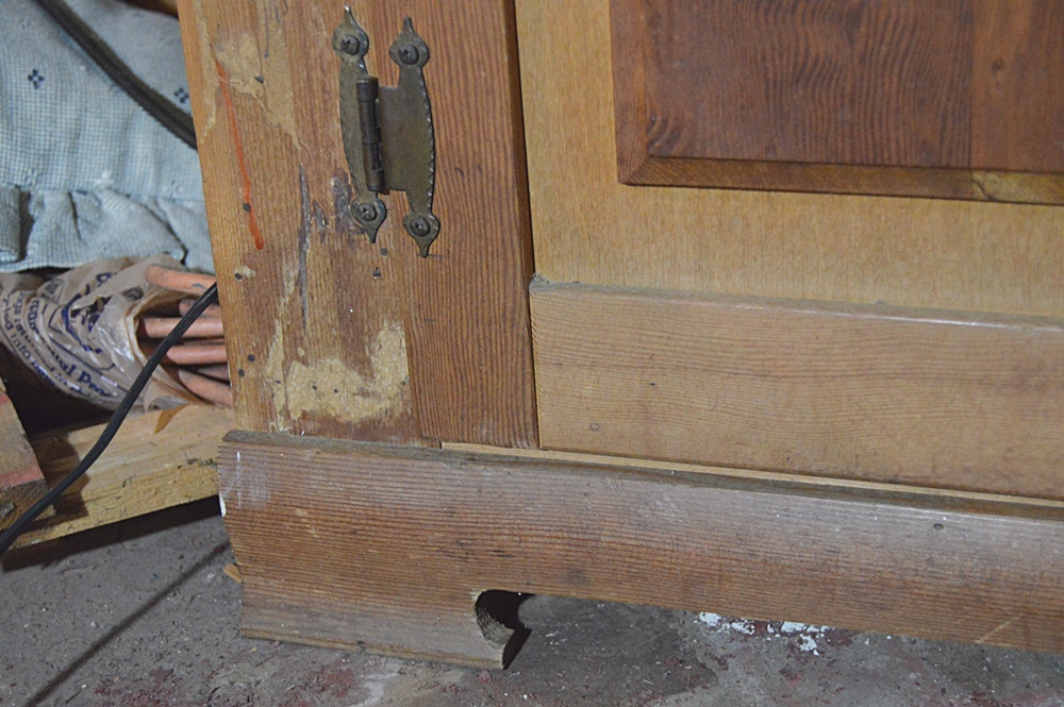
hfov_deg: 31.9
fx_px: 1860
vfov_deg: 21.5
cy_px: 354
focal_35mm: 63
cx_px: 532
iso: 3200
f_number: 5
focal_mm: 42
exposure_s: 1/20
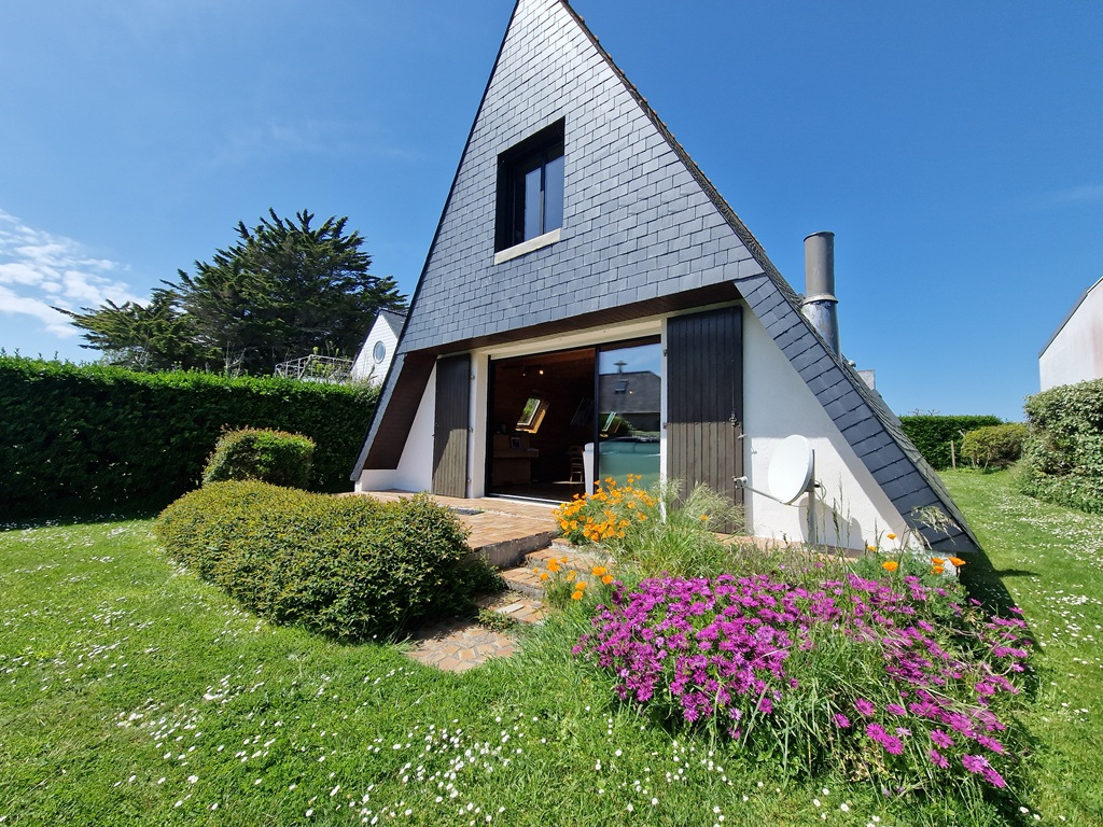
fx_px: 414
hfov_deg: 106.2
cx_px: 552
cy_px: 414
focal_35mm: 13
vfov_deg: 89.9
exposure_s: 1/1944
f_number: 2.2
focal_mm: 2.2
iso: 50
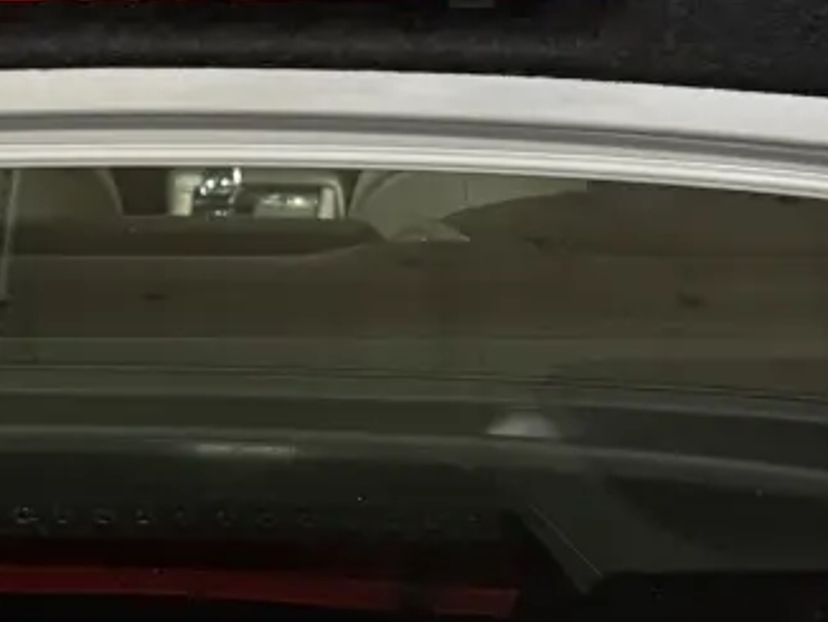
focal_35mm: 106
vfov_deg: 14.0
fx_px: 2537
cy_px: 424
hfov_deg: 18.2
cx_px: 84
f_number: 1.78
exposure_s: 1/25
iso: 1000
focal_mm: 6.76
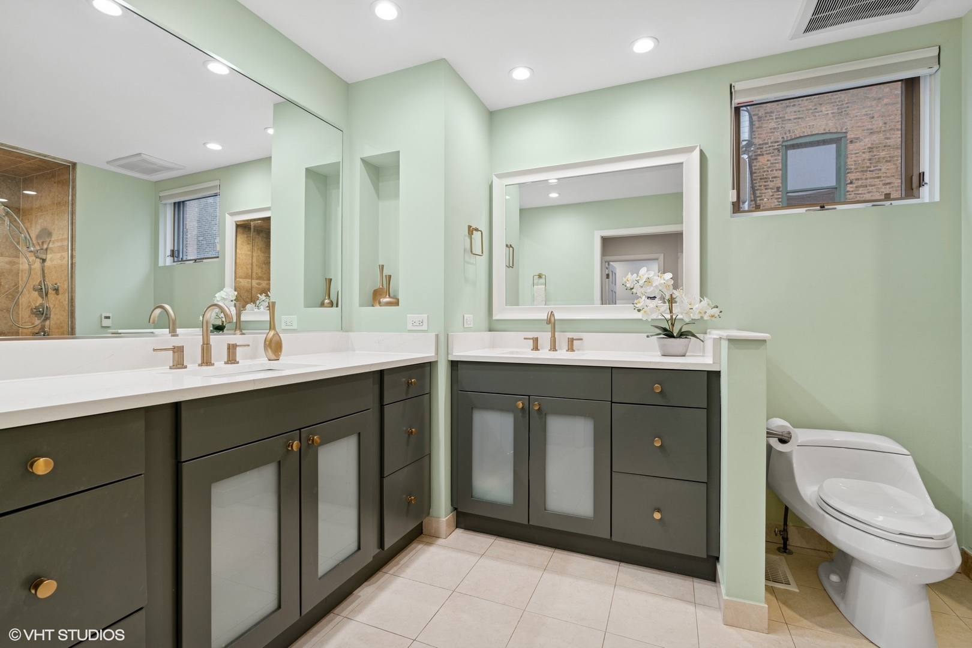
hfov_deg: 96.7
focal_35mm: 16
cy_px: 324
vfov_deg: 73.7
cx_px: 486
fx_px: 432
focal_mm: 16
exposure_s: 1/25
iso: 320
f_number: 8
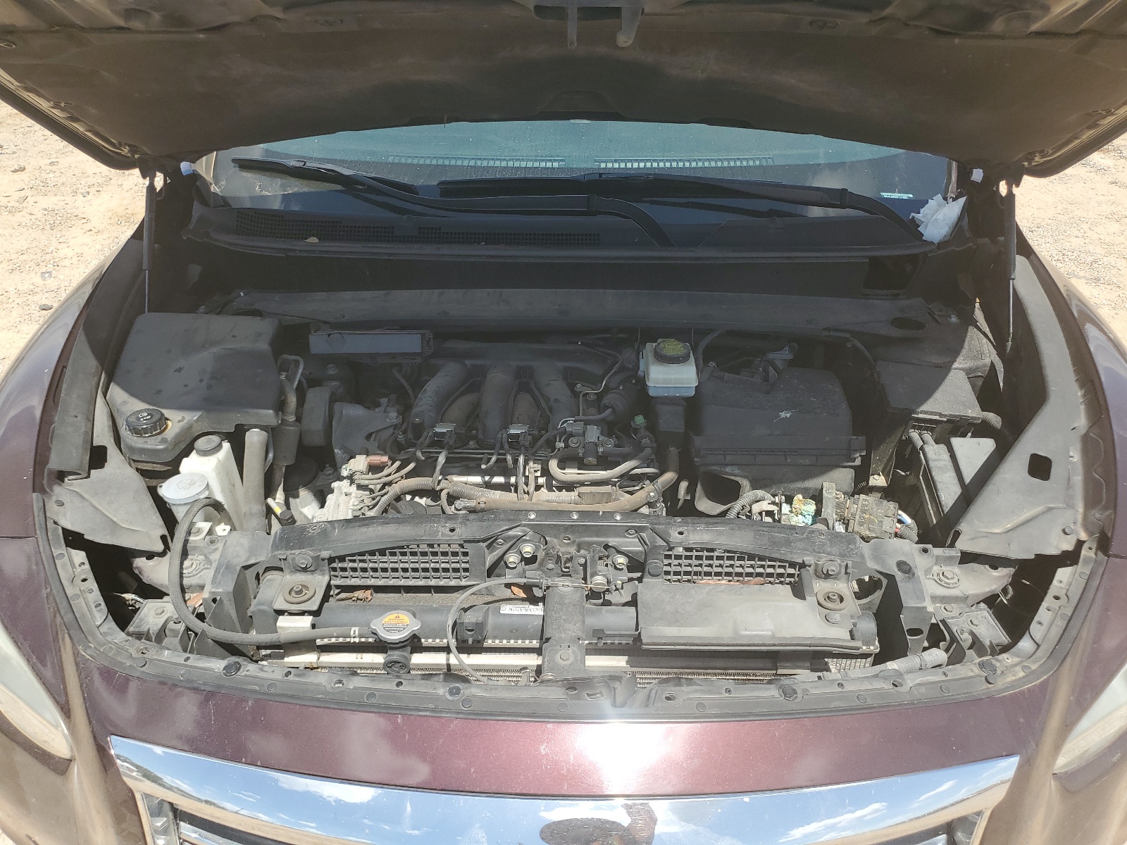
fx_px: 846
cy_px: 422
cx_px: 564
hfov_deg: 67.3
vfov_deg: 53.1
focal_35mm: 26
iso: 50
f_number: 1.5
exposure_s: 1/2000
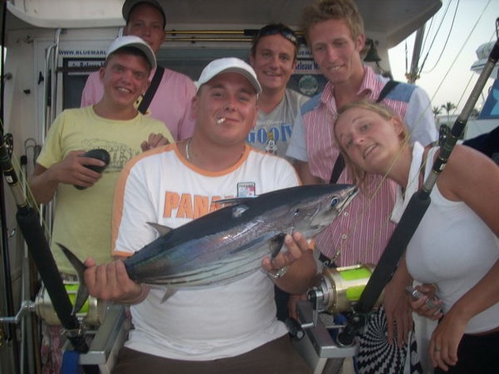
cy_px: 187
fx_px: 533
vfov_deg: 38.6
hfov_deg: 50.2
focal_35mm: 37
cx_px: 250
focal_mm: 6.2
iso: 64
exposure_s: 1/30
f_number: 2.8
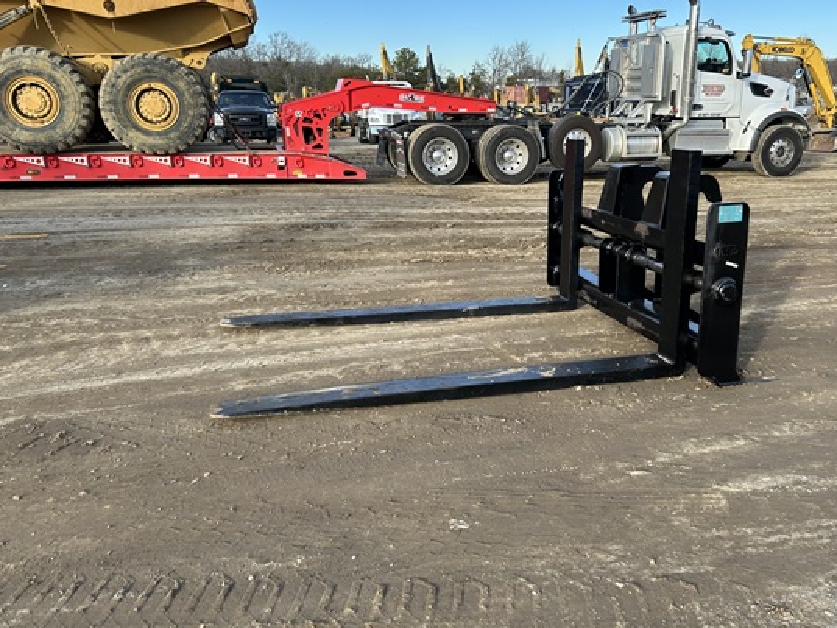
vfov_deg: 45.5
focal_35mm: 31
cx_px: 460
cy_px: 312
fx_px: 750
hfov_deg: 58.2
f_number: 1.5
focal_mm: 5.7
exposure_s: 1/1171
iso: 50
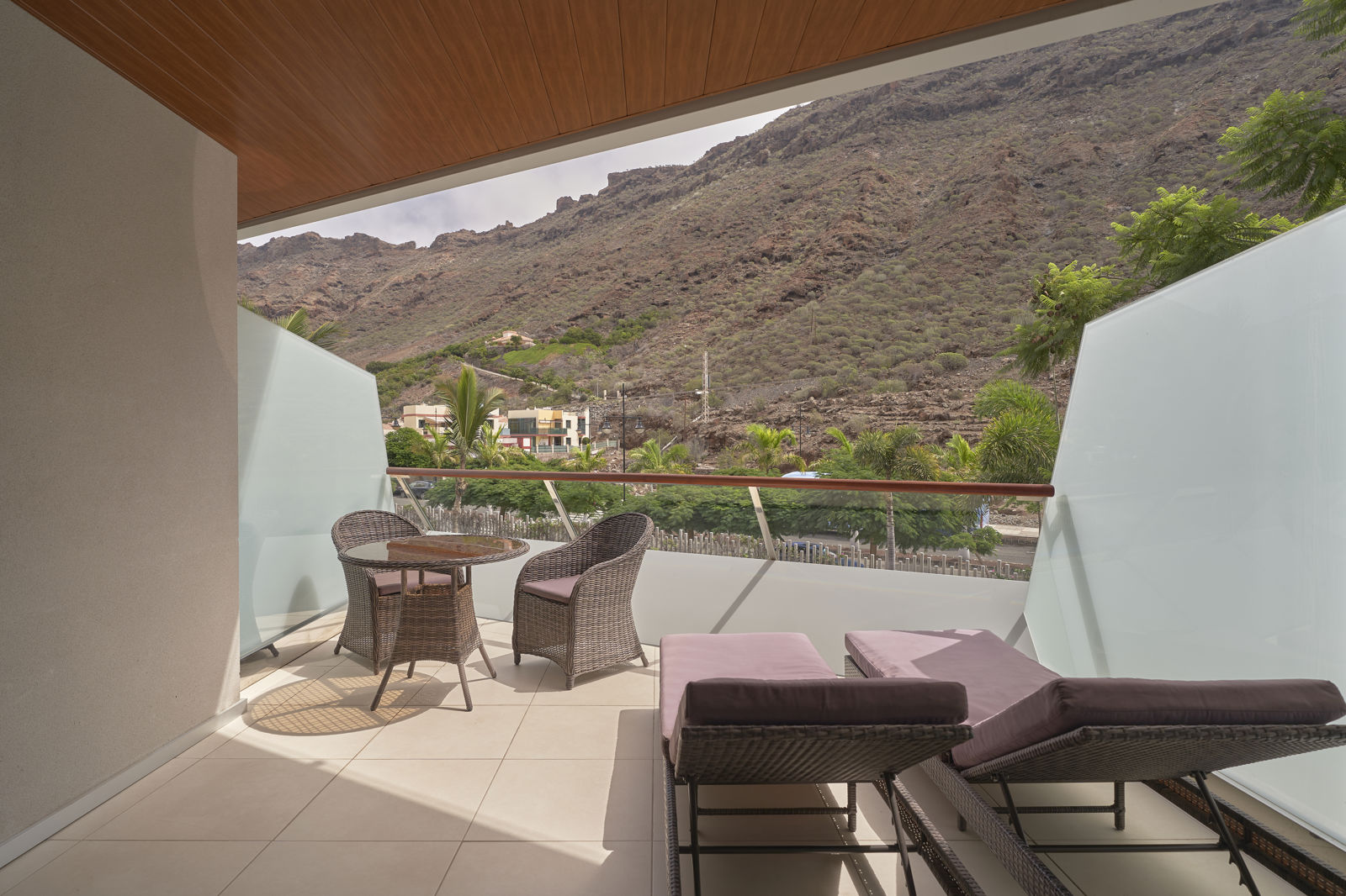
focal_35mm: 19
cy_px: 448
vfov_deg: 65.4
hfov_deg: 87.8
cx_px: 673
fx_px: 699
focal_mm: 18.7
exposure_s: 1/160
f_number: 5.6
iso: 125
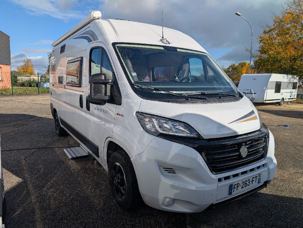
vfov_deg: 56.9
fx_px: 210
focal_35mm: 24
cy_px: 114
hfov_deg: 71.5
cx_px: 152
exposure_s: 1/1786
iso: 23
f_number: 1.68
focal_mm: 6.9
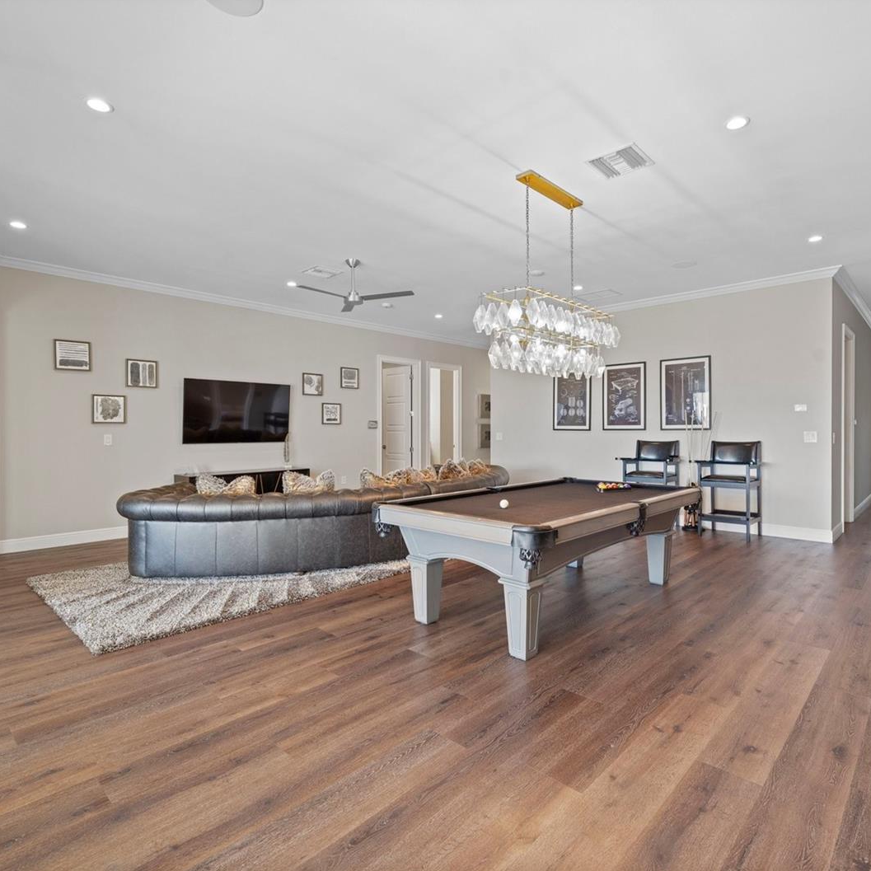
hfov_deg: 80.6
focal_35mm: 18
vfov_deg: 80.7
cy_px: 433
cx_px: 460
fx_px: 512
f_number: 8
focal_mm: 14
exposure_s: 1/4
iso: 400
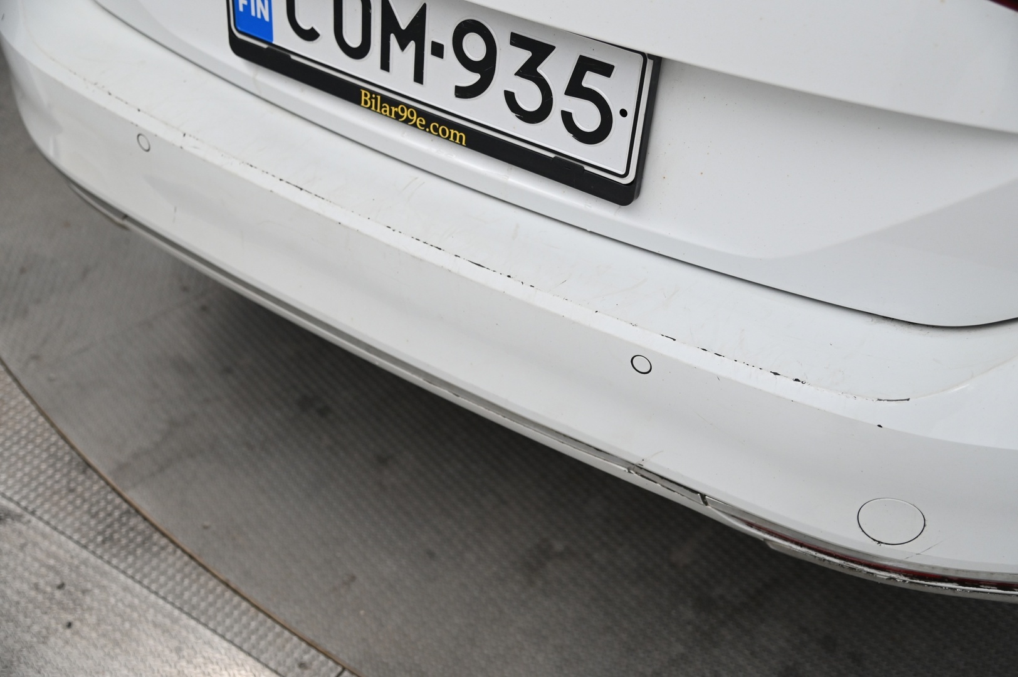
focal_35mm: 44
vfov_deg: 30.5
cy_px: 338
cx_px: 509
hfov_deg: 44.5
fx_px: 1243
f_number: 4
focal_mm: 44
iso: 2000
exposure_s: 1/200
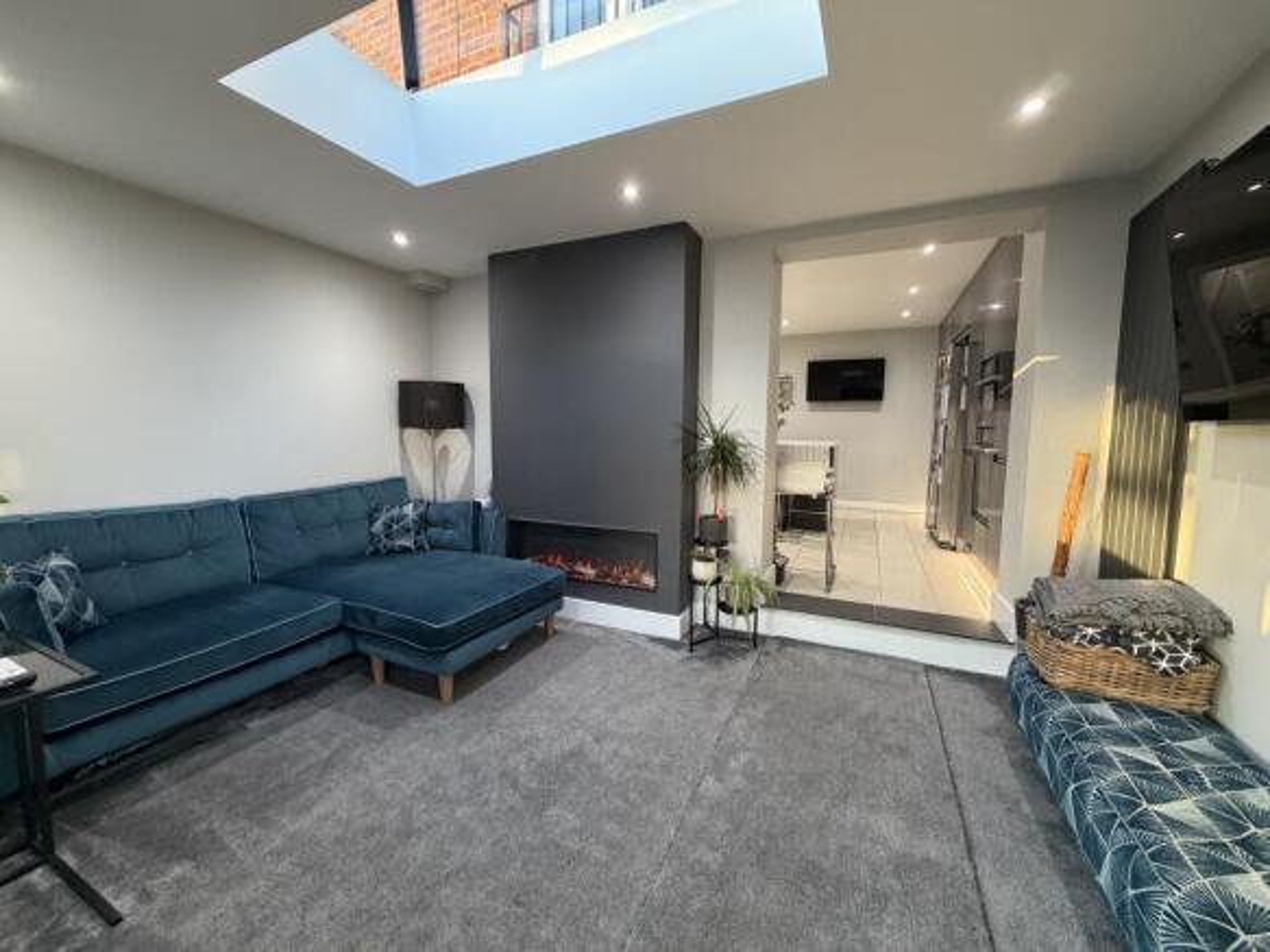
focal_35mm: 14
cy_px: 476
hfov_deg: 102.1
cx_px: 635
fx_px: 514
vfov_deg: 85.7
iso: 250
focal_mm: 2.22
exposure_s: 1/50
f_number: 2.2
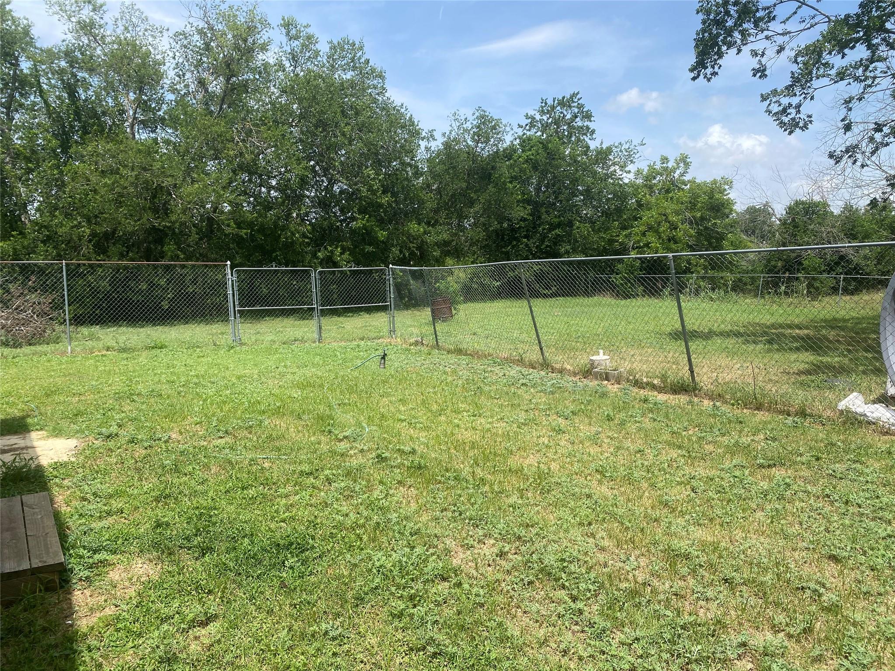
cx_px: 448
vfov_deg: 53.1
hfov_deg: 67.3
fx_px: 672
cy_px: 336
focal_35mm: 26
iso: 32
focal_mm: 4.25
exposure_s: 1/2141
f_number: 1.8
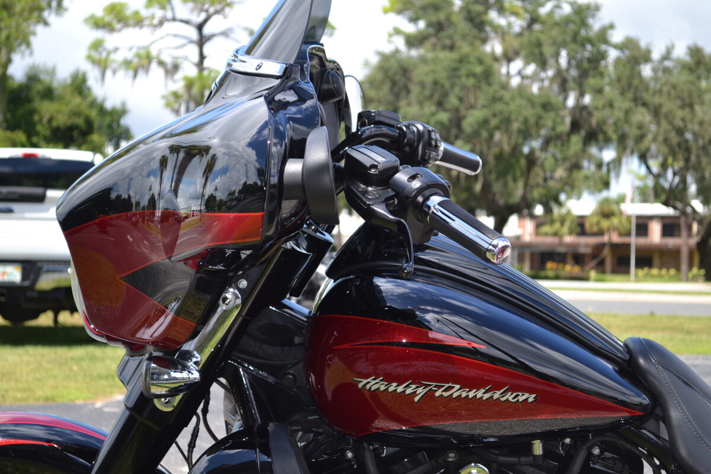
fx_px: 1481
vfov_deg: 18.2
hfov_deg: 27.0
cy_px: 237
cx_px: 356
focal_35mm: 75
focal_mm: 50
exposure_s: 1/160
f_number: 5.6
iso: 100
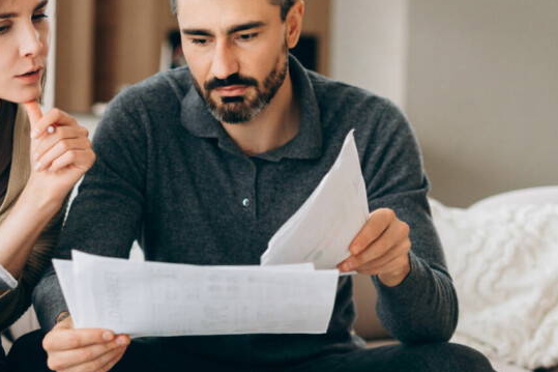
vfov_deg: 14.4
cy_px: 226
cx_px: 85
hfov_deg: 21.1
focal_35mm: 95
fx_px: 1472
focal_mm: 50
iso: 400
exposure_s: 1/800
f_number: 2.2
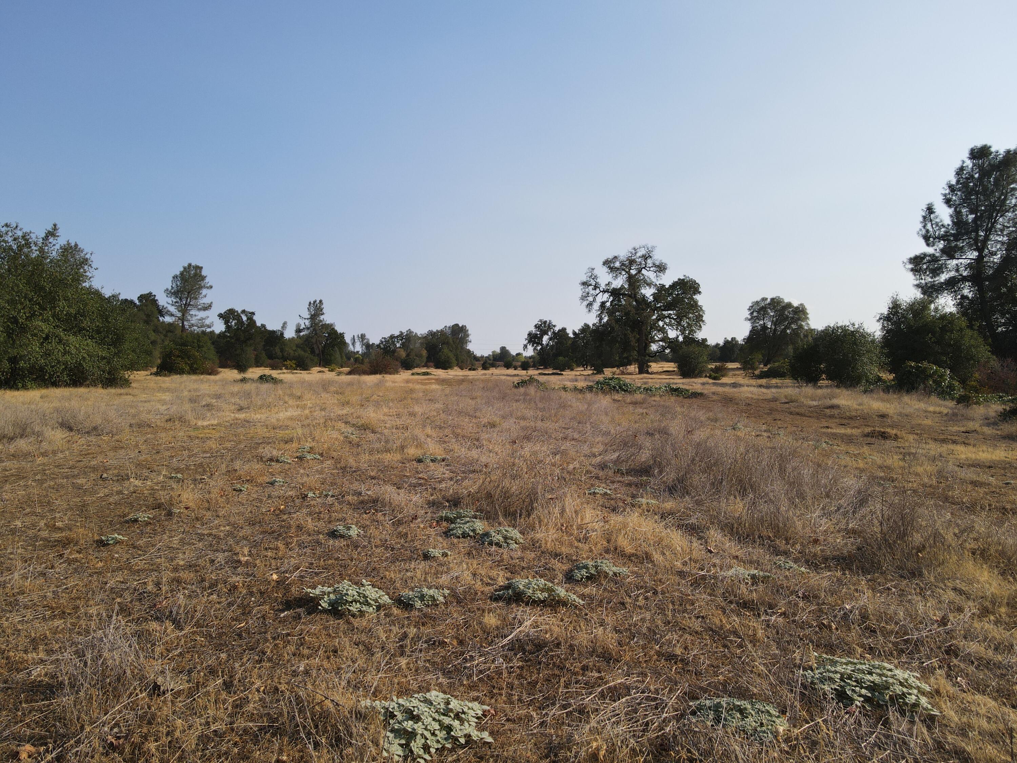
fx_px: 705
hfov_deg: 71.6
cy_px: 382
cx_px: 508
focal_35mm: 24
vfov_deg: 56.8
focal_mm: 4.5
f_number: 2.8
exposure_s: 1/725
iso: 100
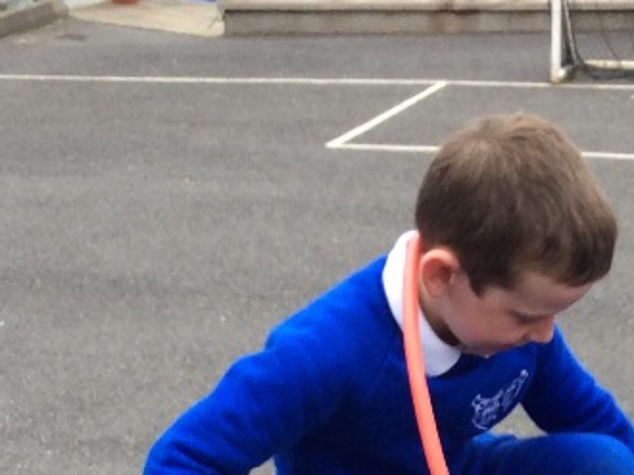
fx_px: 1739
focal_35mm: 95
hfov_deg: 20.6
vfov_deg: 15.4
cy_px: 427
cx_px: 448
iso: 32
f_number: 2.4
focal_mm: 3.3
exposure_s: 1/161
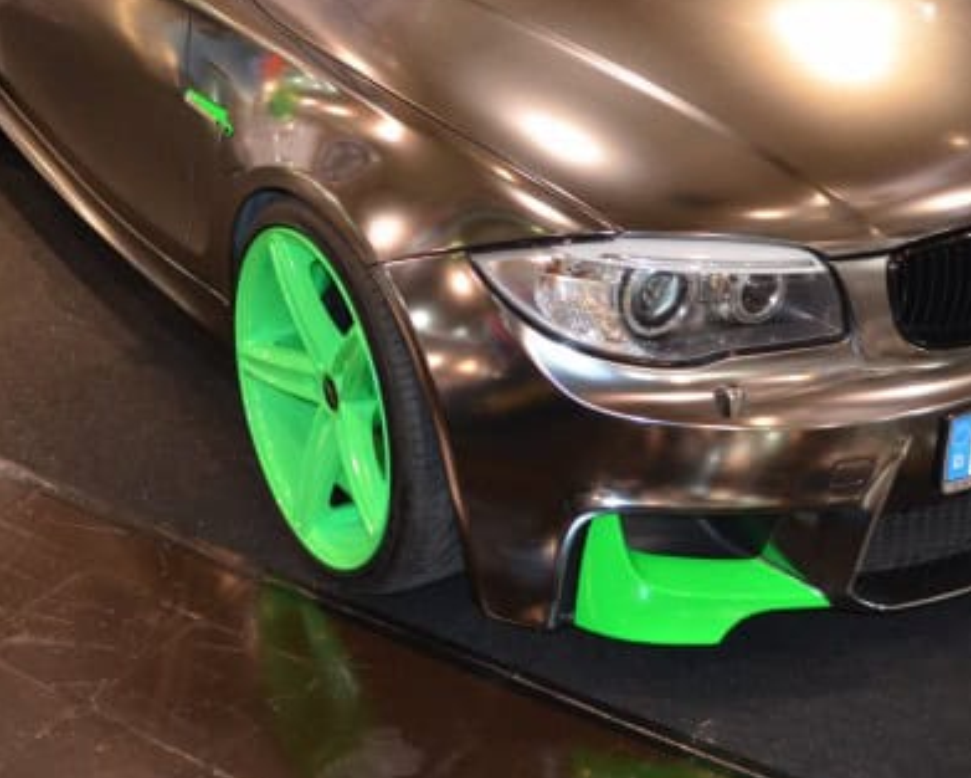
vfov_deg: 27.8
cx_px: 569
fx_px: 1552
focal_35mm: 54
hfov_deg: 34.7
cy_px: 206
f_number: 3.8
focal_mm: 20
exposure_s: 1/60
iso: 400
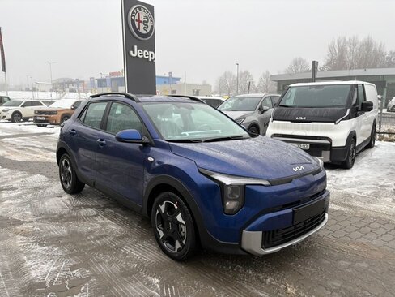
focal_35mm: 26
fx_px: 297
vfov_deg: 53.1
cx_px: 198
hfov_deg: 67.3
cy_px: 148
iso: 50
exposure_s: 1/496
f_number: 1.6
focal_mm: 5.96
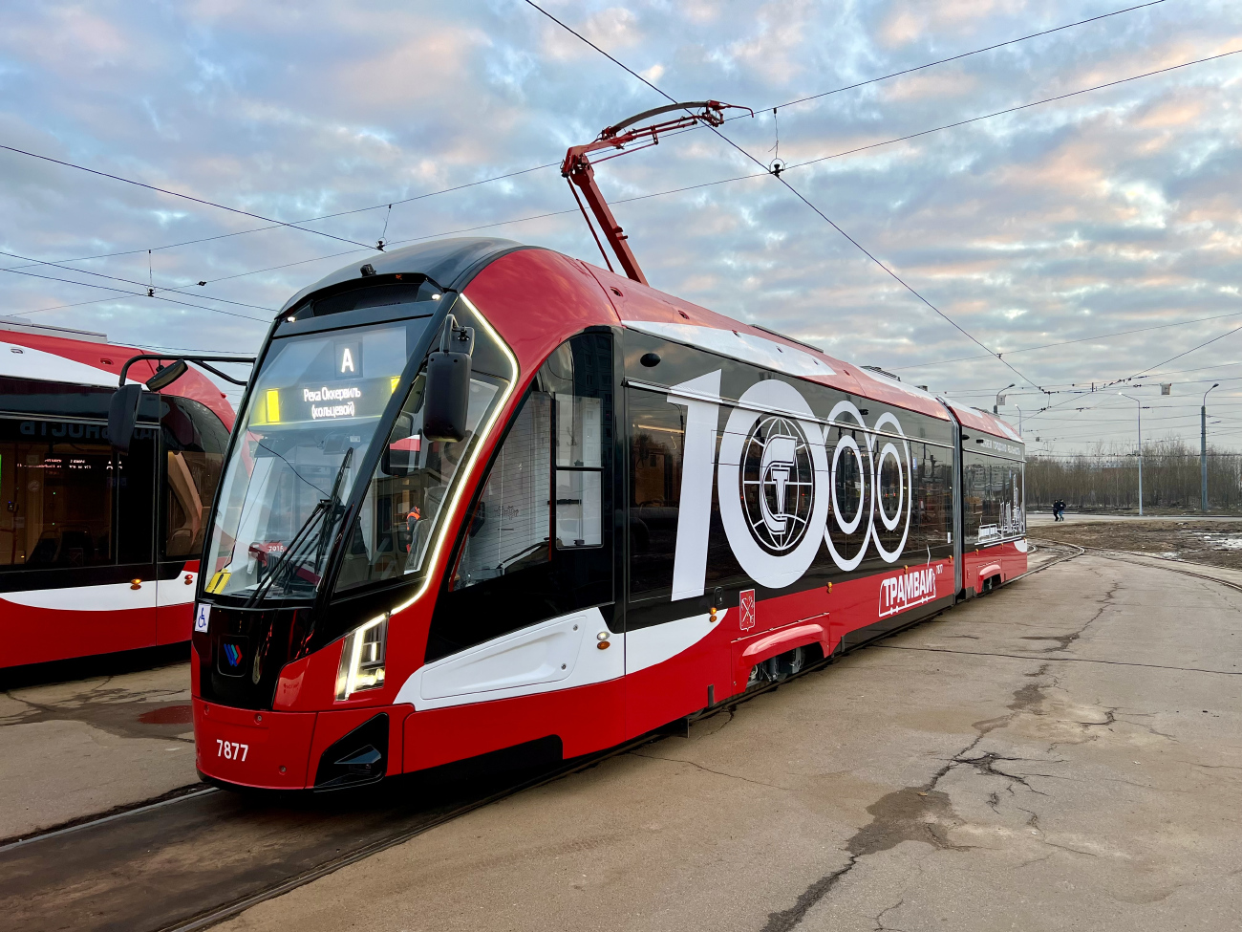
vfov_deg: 53.1
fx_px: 933
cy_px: 466
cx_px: 621
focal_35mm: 26
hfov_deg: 67.3
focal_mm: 5.7
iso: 50
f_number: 1.5
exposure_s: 1/227
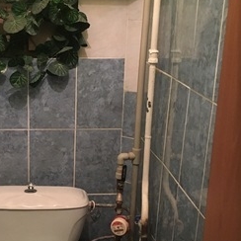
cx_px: 53
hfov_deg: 26.9
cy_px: 157
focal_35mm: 63
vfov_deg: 27.2
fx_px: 496
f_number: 2.2
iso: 200
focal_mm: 4.15
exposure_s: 1/17
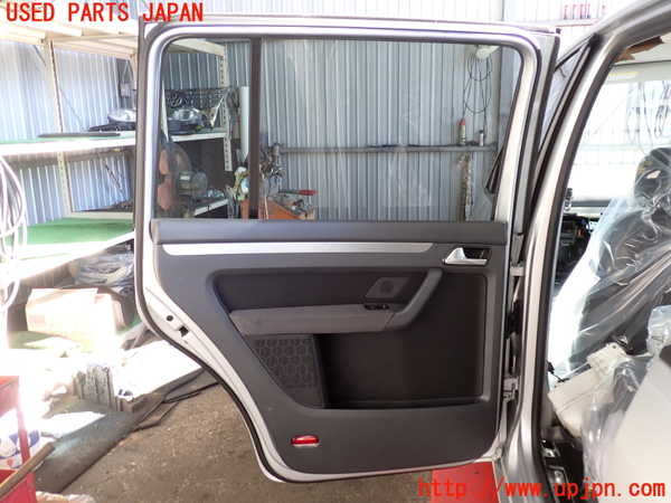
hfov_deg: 60.0
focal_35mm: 30
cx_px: 336
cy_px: 252
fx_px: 582
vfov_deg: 46.8
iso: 125
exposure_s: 1/60
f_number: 2.3
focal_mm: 5.4
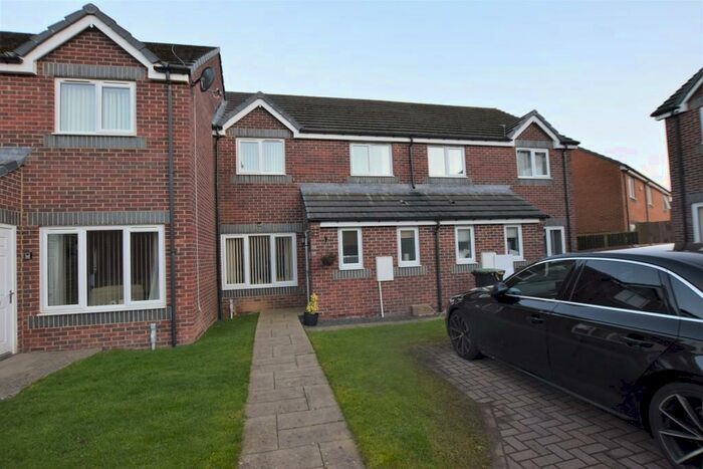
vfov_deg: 72.1
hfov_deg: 95.0
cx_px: 352
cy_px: 234
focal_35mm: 16
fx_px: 322
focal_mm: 11
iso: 400
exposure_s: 1/125
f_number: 5.6
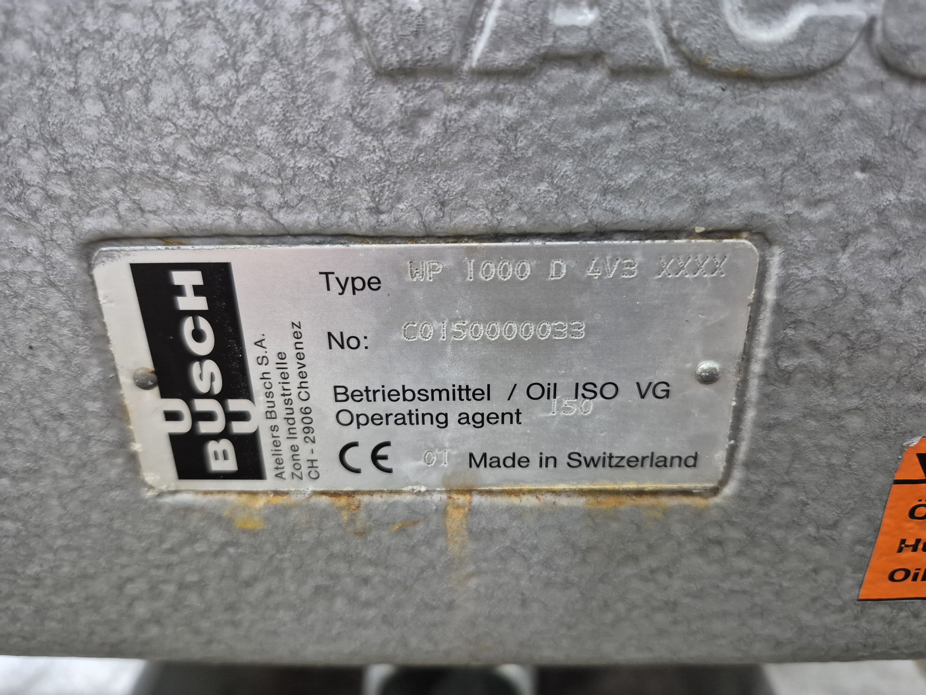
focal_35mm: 23
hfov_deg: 73.9
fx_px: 615
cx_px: 463
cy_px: 348
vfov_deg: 58.9
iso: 800
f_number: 1.8
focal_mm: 5.4
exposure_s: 1/60
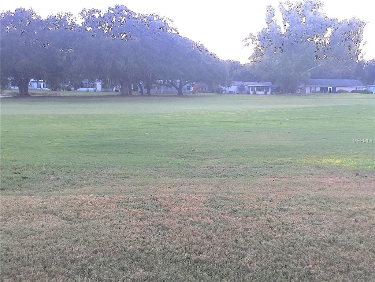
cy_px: 141
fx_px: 314
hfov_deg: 61.7
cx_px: 188
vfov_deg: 48.2
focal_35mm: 29
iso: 64
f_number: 2.2
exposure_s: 1/15
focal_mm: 4.15
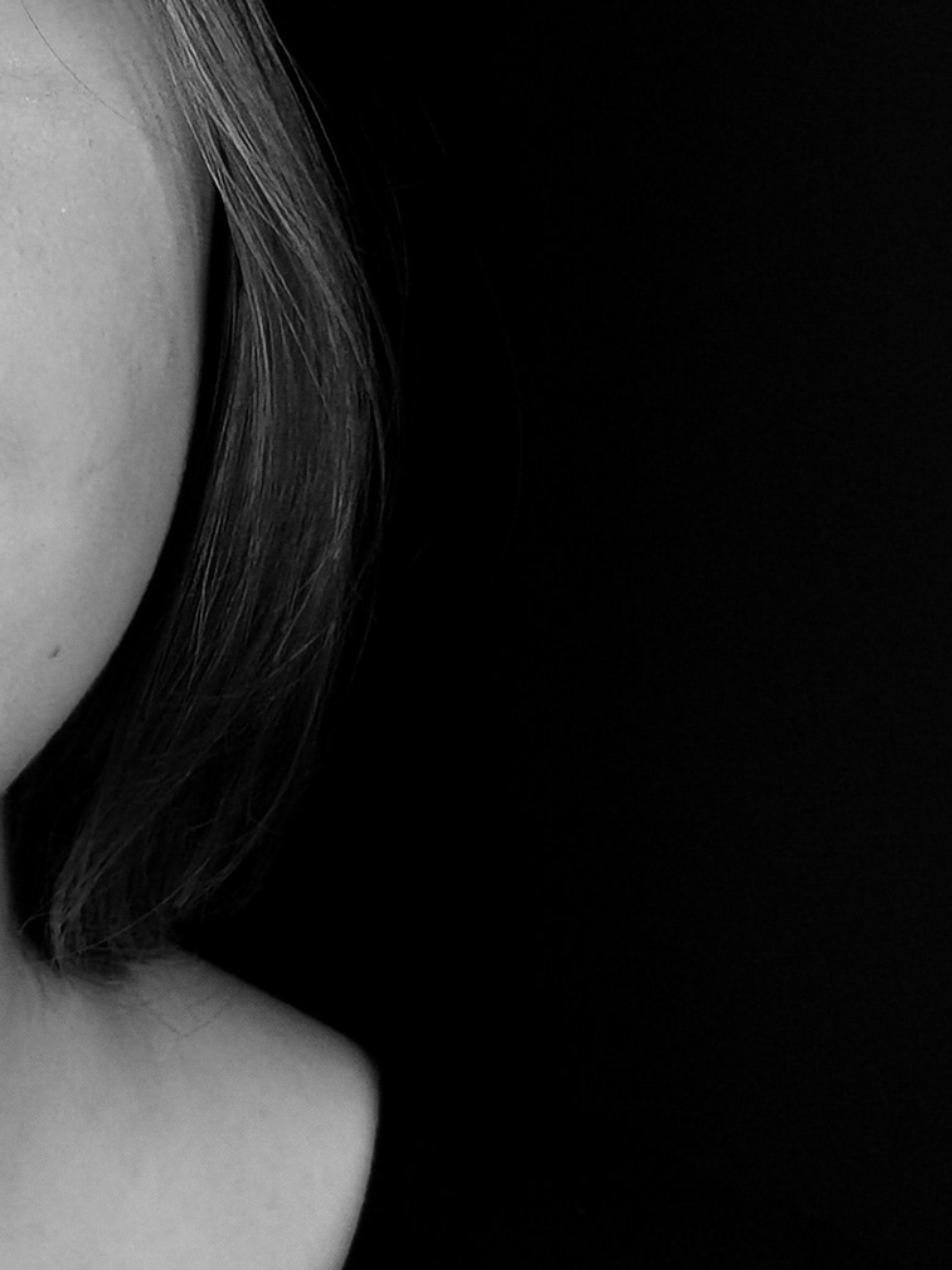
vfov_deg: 18.7
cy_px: 570
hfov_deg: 13.5
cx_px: -363
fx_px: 3850
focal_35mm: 105
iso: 160
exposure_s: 1/100
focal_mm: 4.75
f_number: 1.8
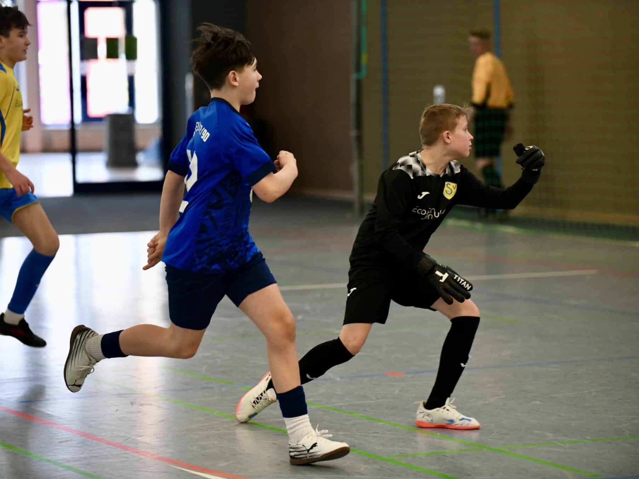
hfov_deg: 14.5
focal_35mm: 136
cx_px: 300
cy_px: 241
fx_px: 2510
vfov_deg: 10.9
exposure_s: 1/1250
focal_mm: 125
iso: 5000
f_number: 2.8
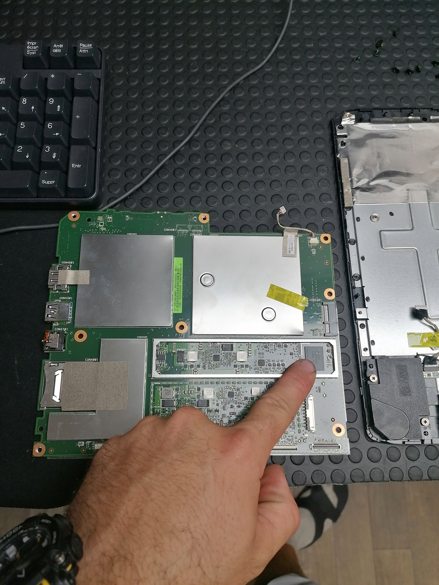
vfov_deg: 65.3
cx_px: 220
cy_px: 292
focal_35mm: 27
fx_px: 457
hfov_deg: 51.4
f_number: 1.8
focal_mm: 4.75
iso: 100
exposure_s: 1/100
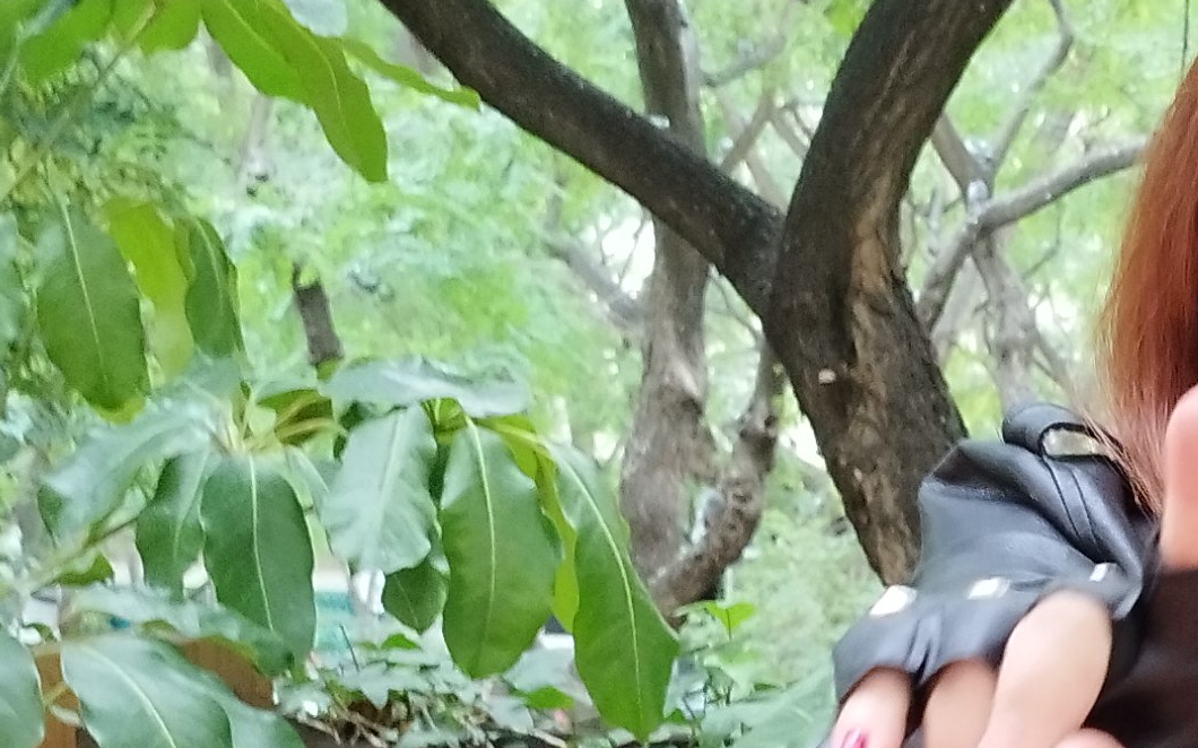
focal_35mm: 96
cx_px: 1472
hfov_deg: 20.2
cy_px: 1207
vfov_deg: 12.7
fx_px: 3134
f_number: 1.89
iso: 300
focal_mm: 5.89
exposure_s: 1/50
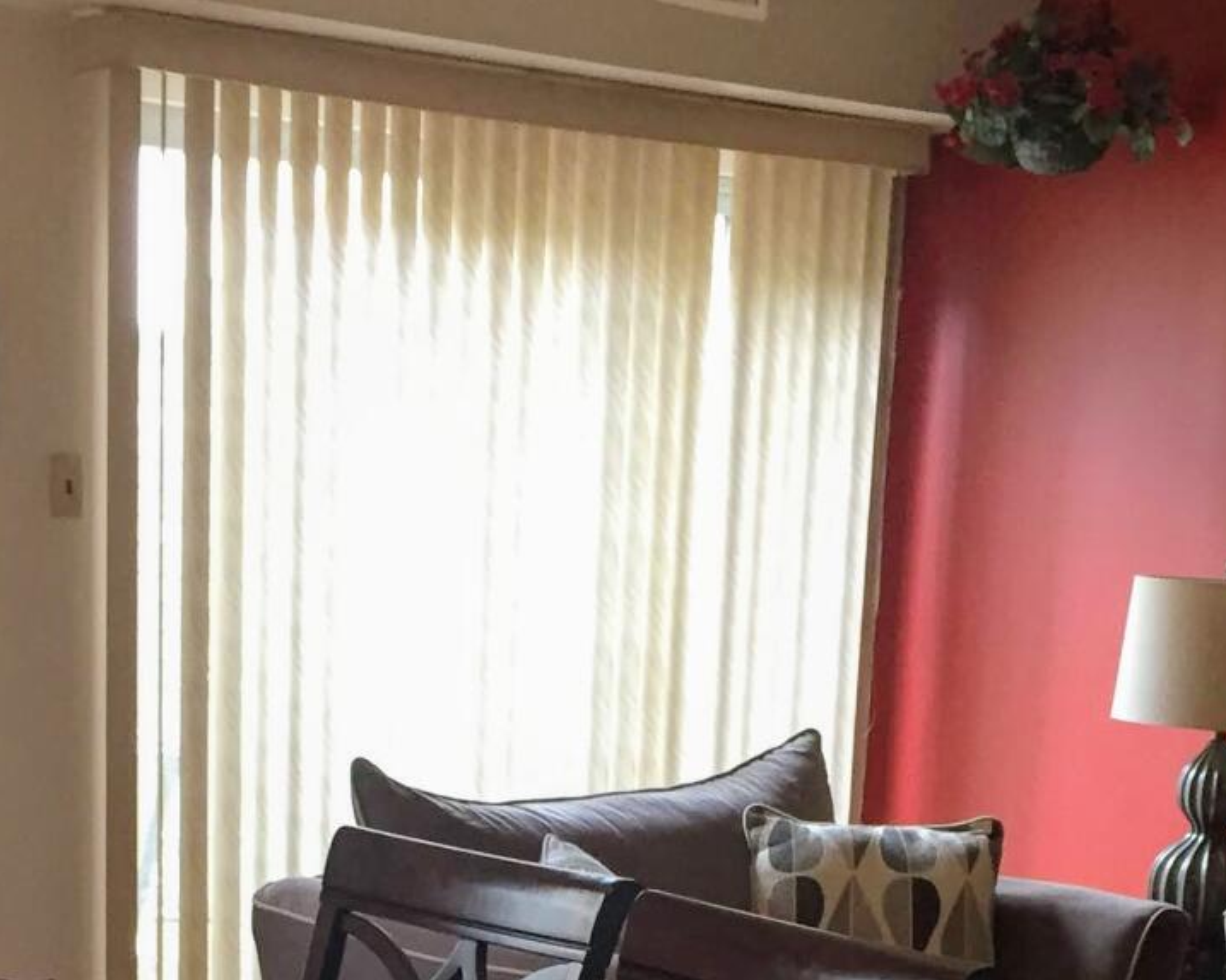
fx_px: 2865
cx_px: 480
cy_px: 1187
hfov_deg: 24.1
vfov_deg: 18.4
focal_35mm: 79
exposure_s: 1/30
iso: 100
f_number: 2.2
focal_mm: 4.15
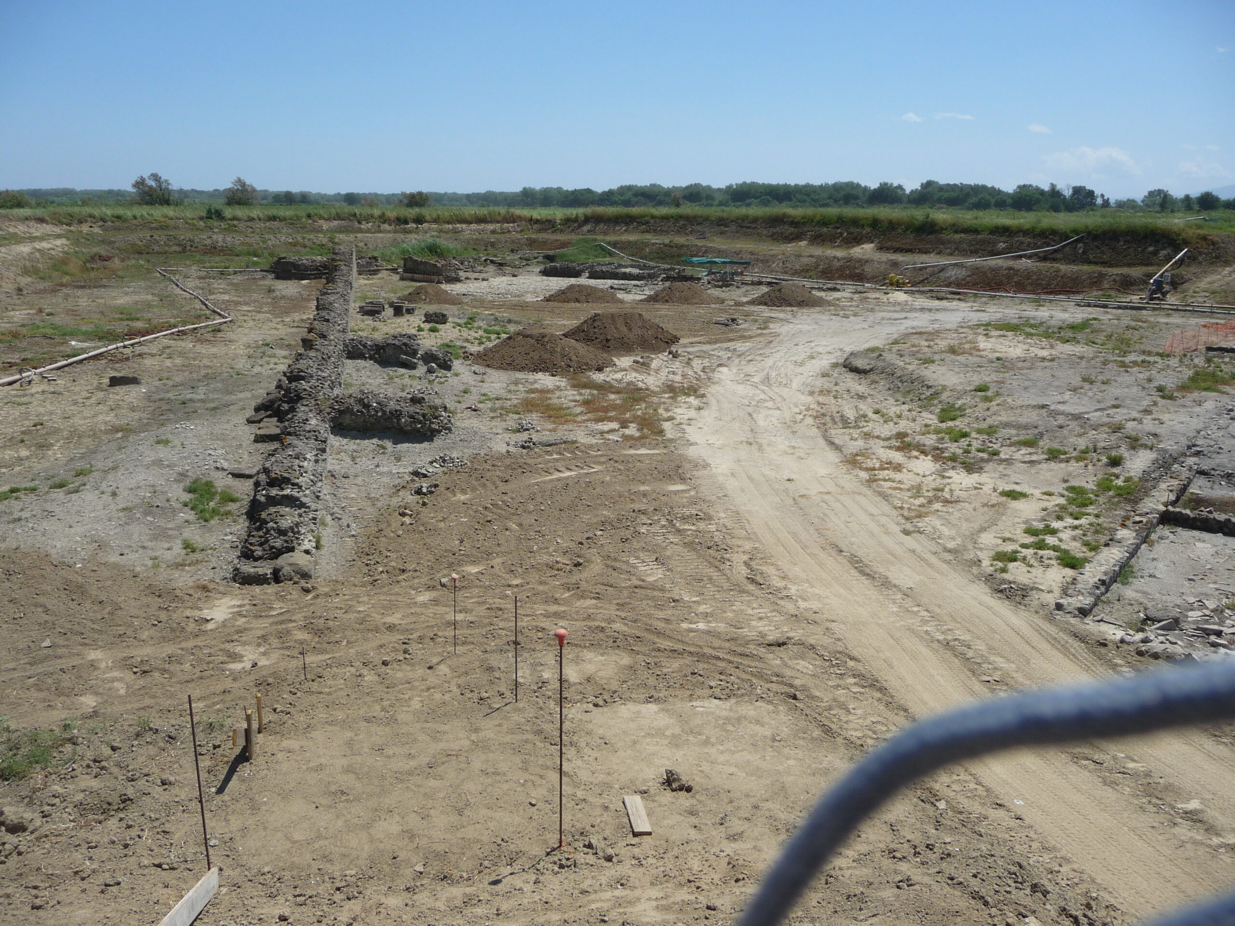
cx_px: 618
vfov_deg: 49.7
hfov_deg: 63.4
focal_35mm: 28
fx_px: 999
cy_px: 463
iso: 100
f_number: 8
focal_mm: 4.7
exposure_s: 1/320
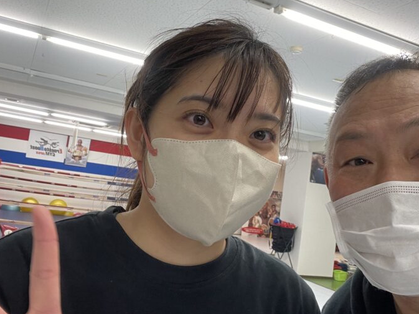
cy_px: 153
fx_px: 424
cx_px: 236
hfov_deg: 52.5
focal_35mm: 35
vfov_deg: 40.7
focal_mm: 2.71
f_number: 2.2
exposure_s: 1/60
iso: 80
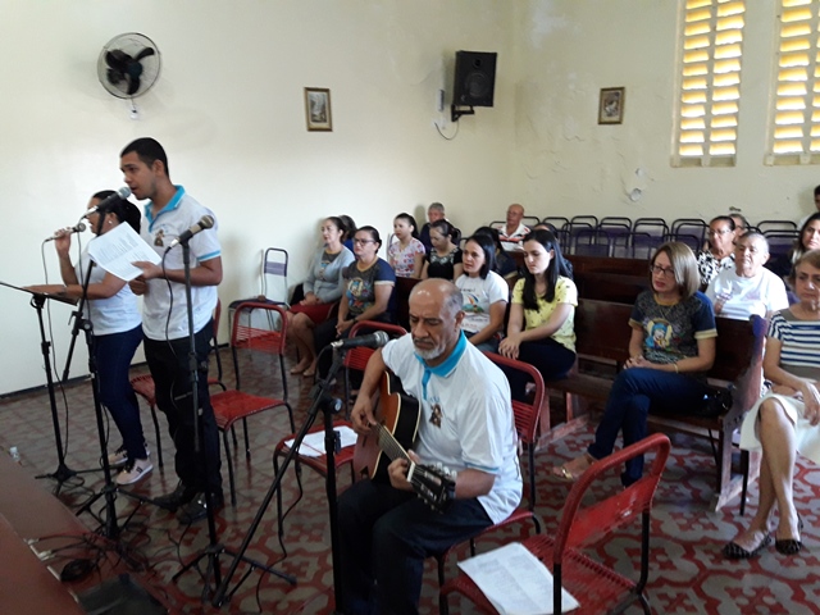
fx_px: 663
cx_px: 410
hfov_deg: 63.4
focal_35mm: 28
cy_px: 308
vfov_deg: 49.7
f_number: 1.9
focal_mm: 3.7
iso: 250
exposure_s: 1/24
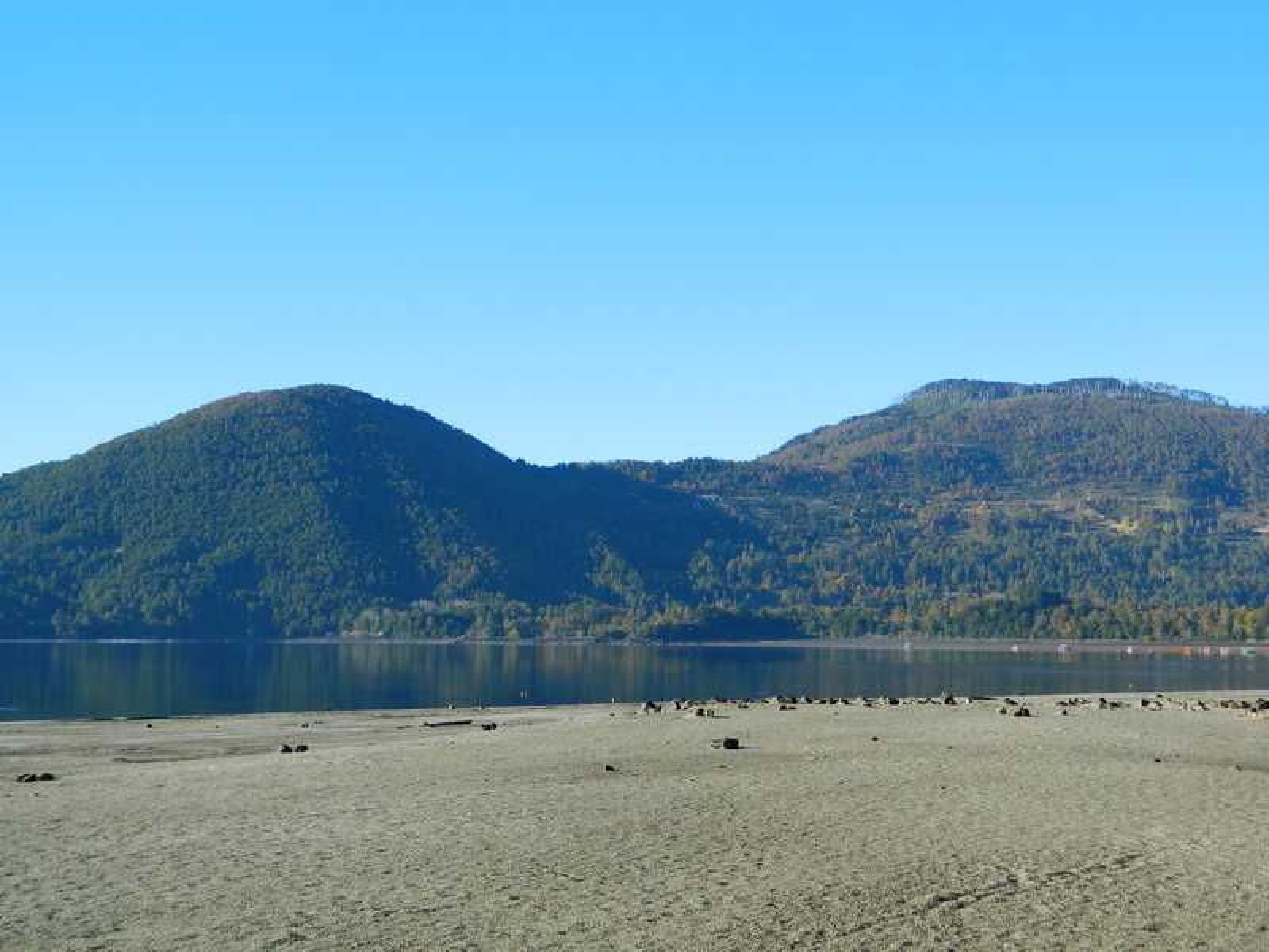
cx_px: 634
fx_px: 1723
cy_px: 476
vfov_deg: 30.9
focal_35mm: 47
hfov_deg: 40.4
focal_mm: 8.4
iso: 80
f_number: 3.6
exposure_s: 1/400
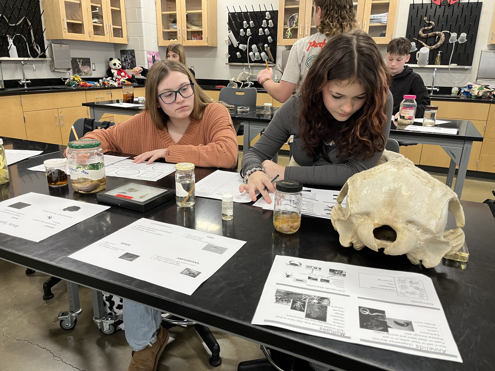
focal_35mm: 26
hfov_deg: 67.3
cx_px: 248
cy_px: 186
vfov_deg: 53.1
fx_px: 372
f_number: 1.6
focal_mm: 5.1
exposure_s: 1/60
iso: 80
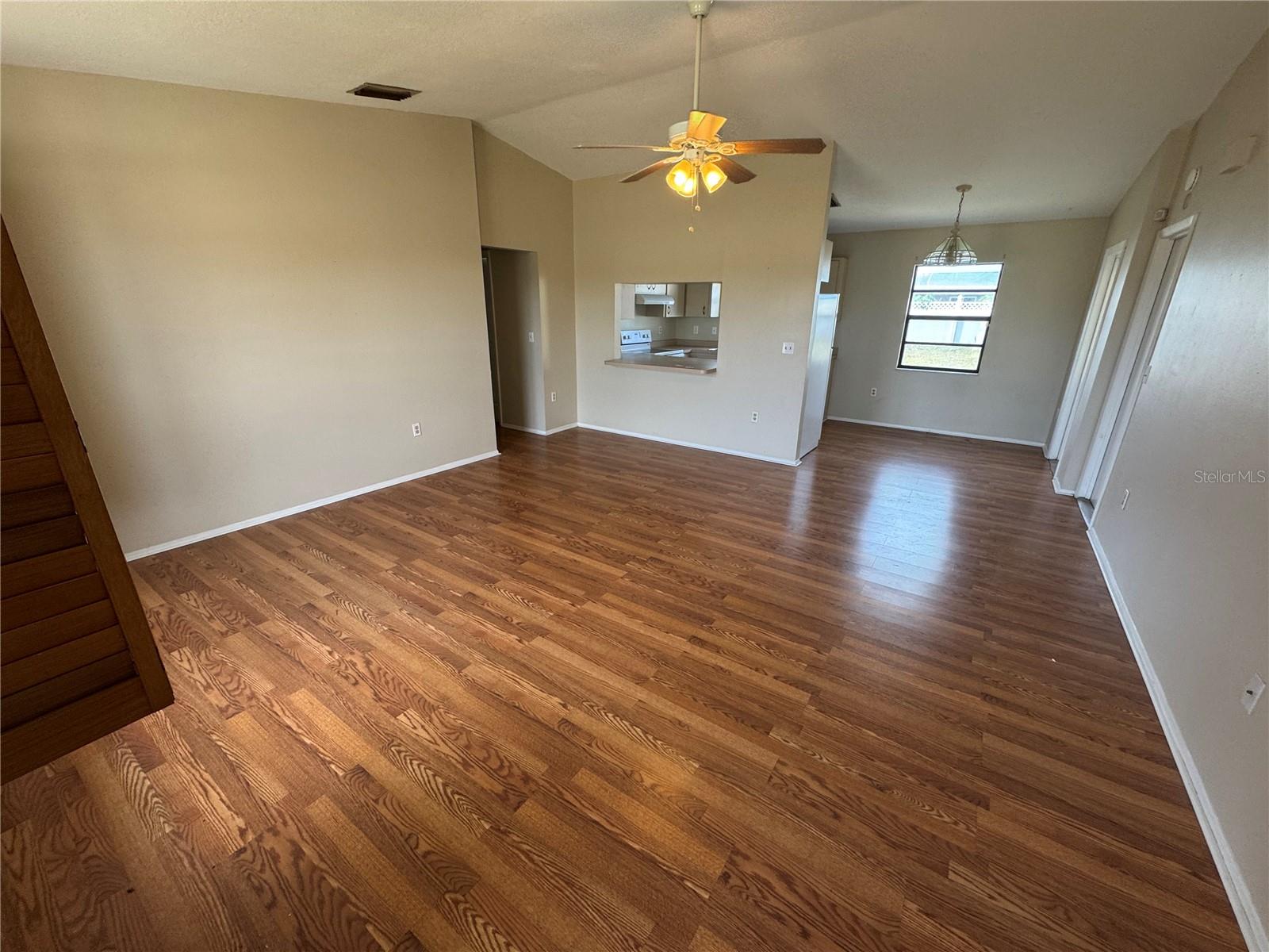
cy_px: 476
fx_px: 513
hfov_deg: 102.1
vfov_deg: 85.7
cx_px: 634
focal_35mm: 14
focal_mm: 2.22
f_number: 2.2
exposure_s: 1/120
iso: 160
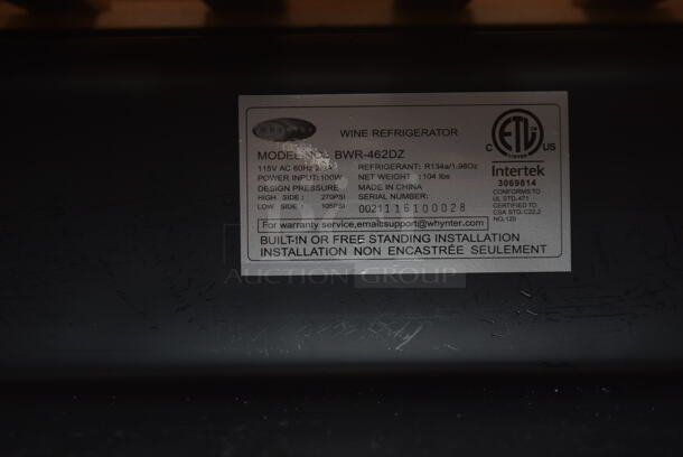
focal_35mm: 82
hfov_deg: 24.6
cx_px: 342
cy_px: 228
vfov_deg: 16.6
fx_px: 1567
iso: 200
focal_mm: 55
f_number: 5.6
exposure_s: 1/30
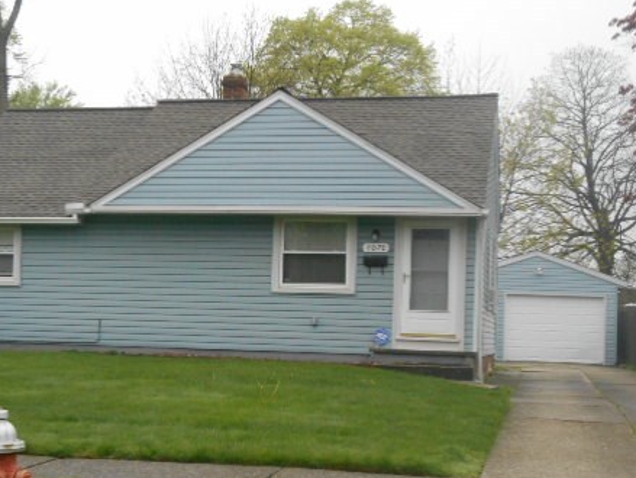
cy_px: 287
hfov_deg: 28.9
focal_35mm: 67
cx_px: 243
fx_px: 1232
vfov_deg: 21.9
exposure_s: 1/250
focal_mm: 8.3
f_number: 4
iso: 400
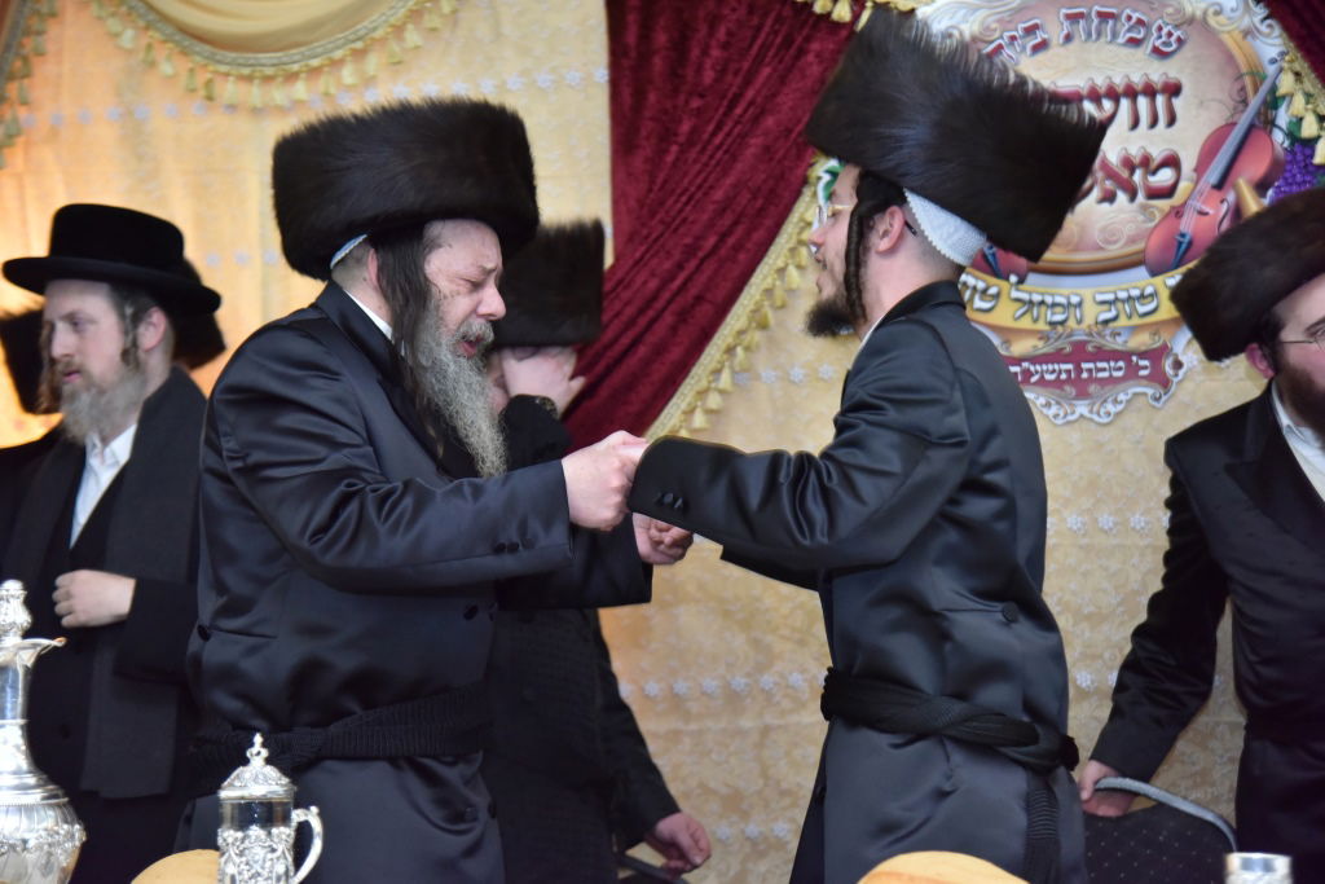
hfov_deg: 28.8
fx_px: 2577
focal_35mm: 70
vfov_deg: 19.5
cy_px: 442
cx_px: 662
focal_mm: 70
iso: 2000
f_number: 4
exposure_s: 1/125
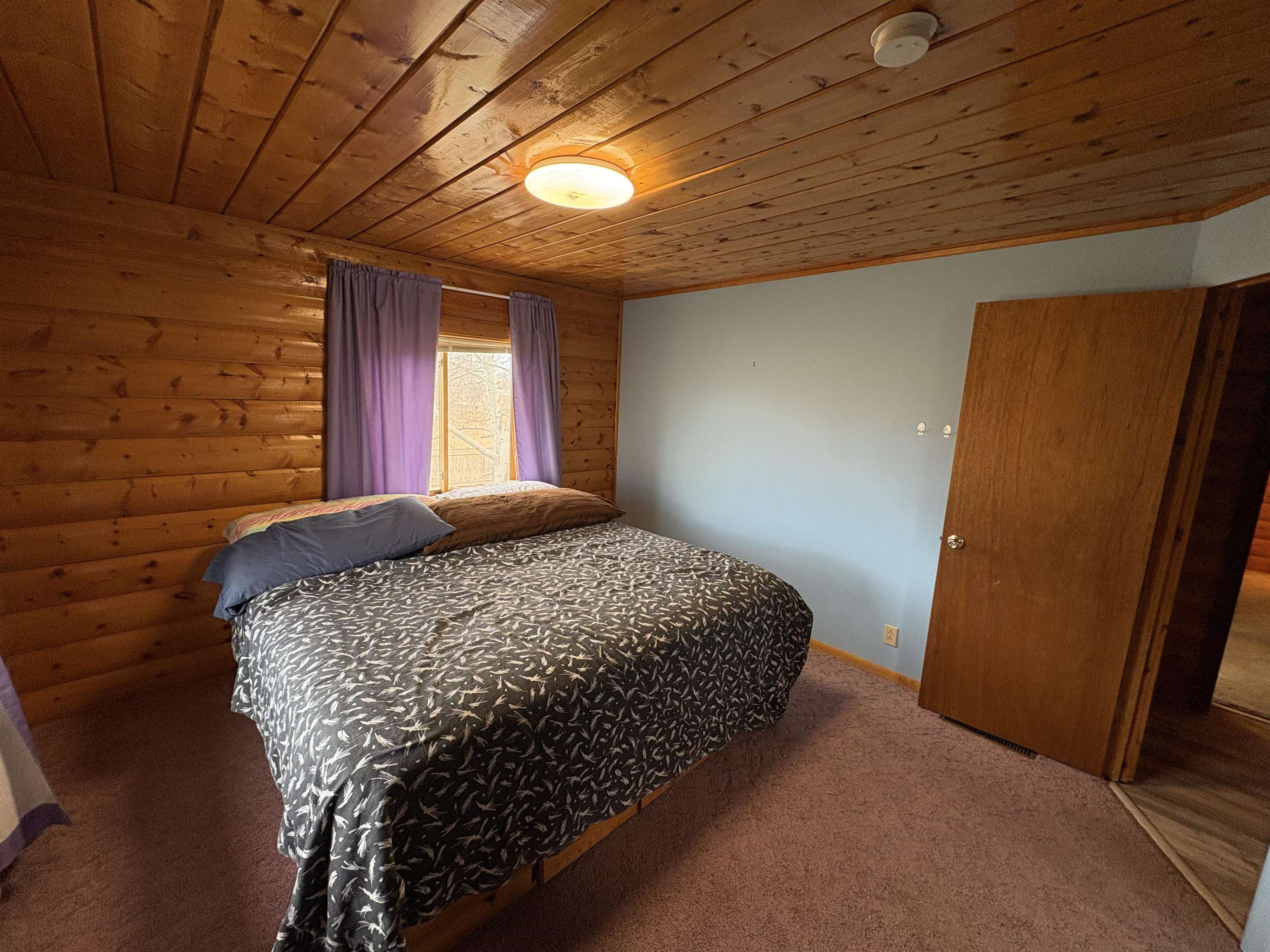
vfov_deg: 85.7
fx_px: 514
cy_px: 476
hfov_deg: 102.1
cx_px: 635
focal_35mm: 14
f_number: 2.2
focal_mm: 2.22
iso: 200
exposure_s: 1/60
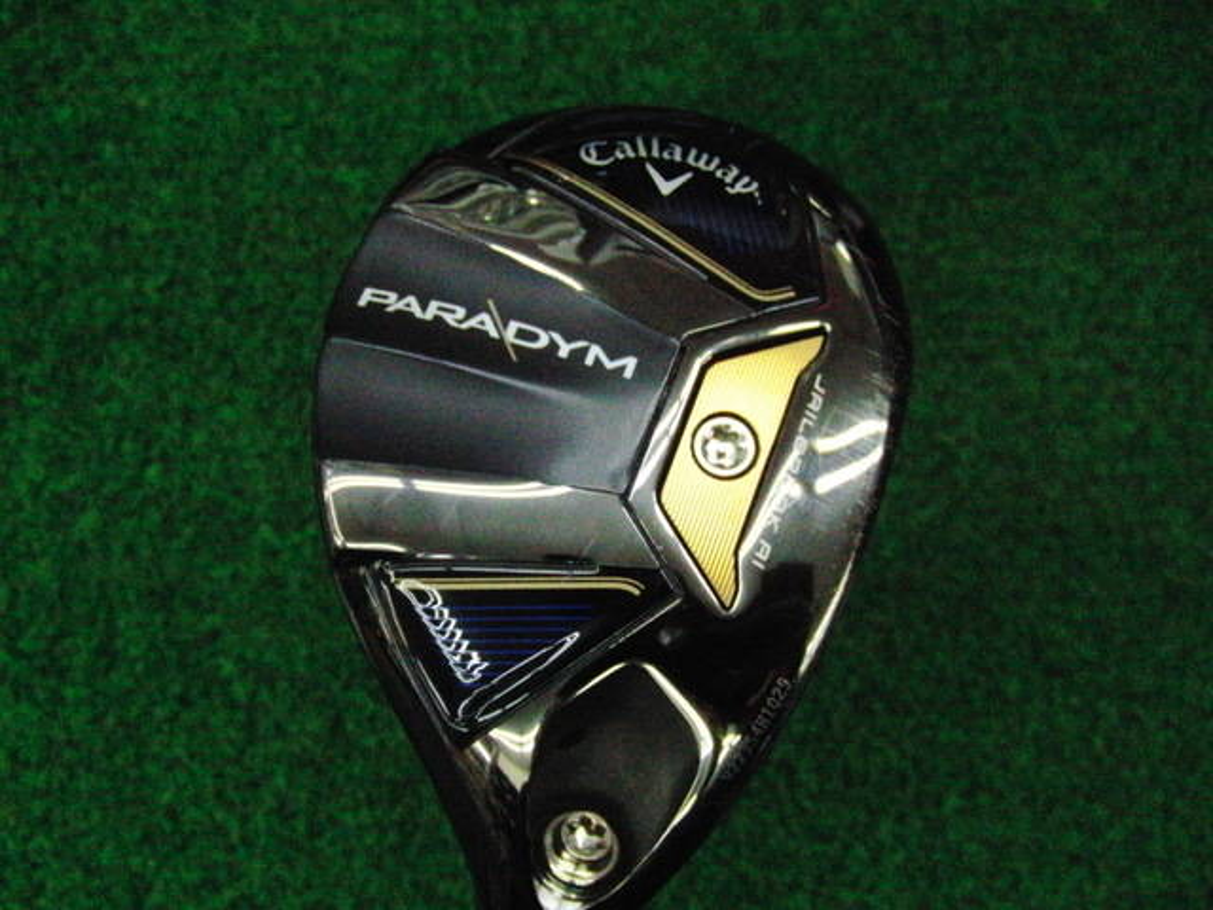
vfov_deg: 38.7
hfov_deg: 50.1
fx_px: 1297
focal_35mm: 37
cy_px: 455
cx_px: 606
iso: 3200
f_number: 3.6
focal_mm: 6.42
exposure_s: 1/640
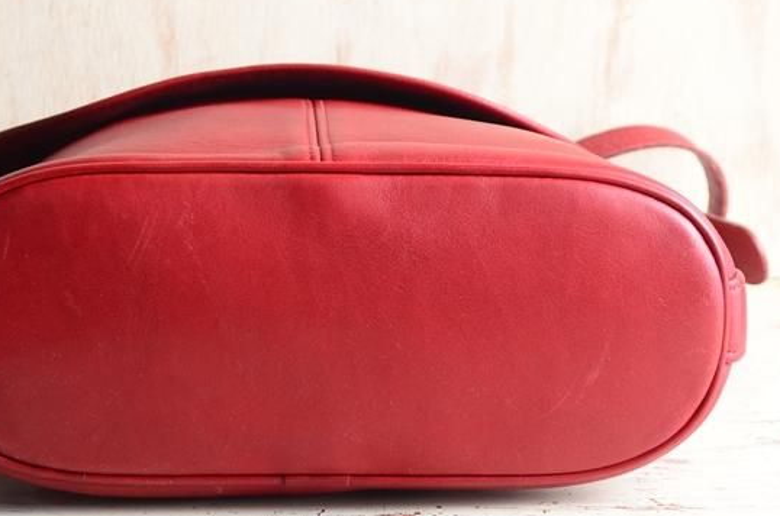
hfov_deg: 20.2
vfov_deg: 13.5
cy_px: 228
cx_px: 299
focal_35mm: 101
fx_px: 2183
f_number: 9
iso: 800
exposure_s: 1/100
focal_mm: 48
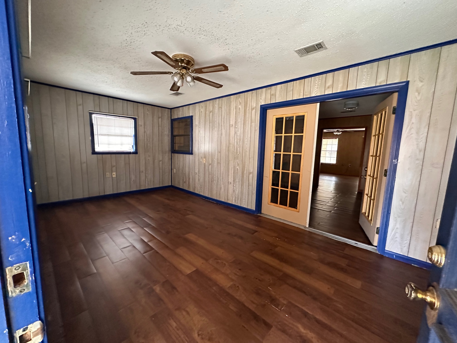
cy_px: 172
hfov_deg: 102.1
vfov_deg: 85.7
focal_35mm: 14
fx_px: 185
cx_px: 228
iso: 1000
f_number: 2.2
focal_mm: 2.22
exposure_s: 1/60
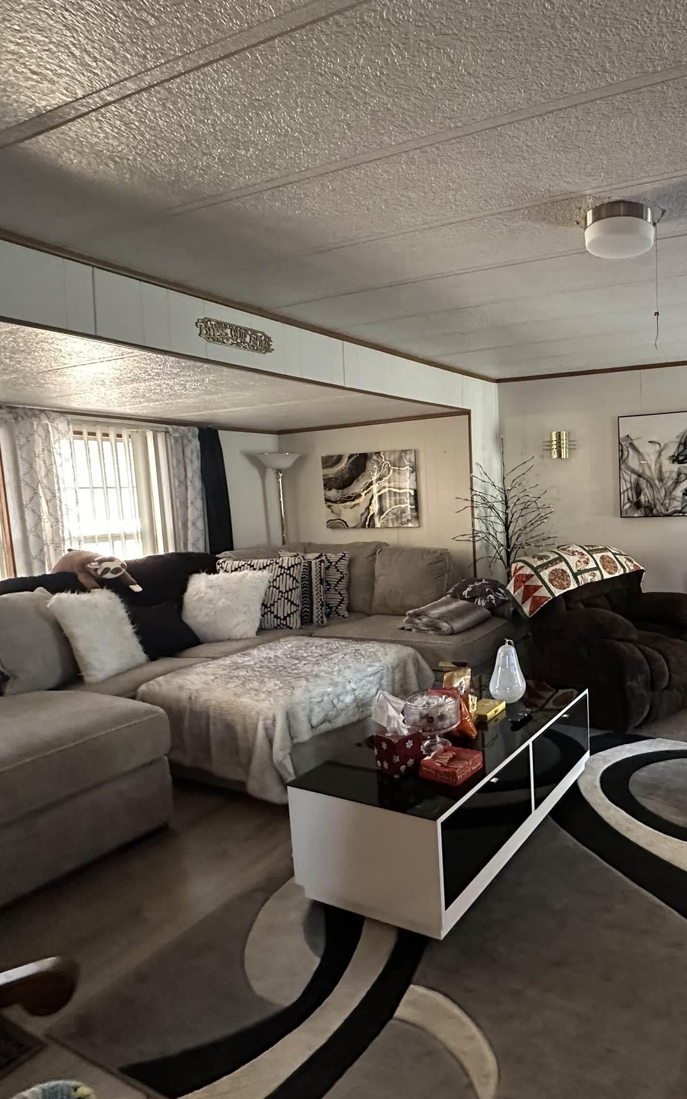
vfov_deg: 85.1
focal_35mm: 20
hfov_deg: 54.2
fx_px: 599
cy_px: 549
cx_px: 579
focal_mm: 2.22
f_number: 2.2
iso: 800
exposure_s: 1/60
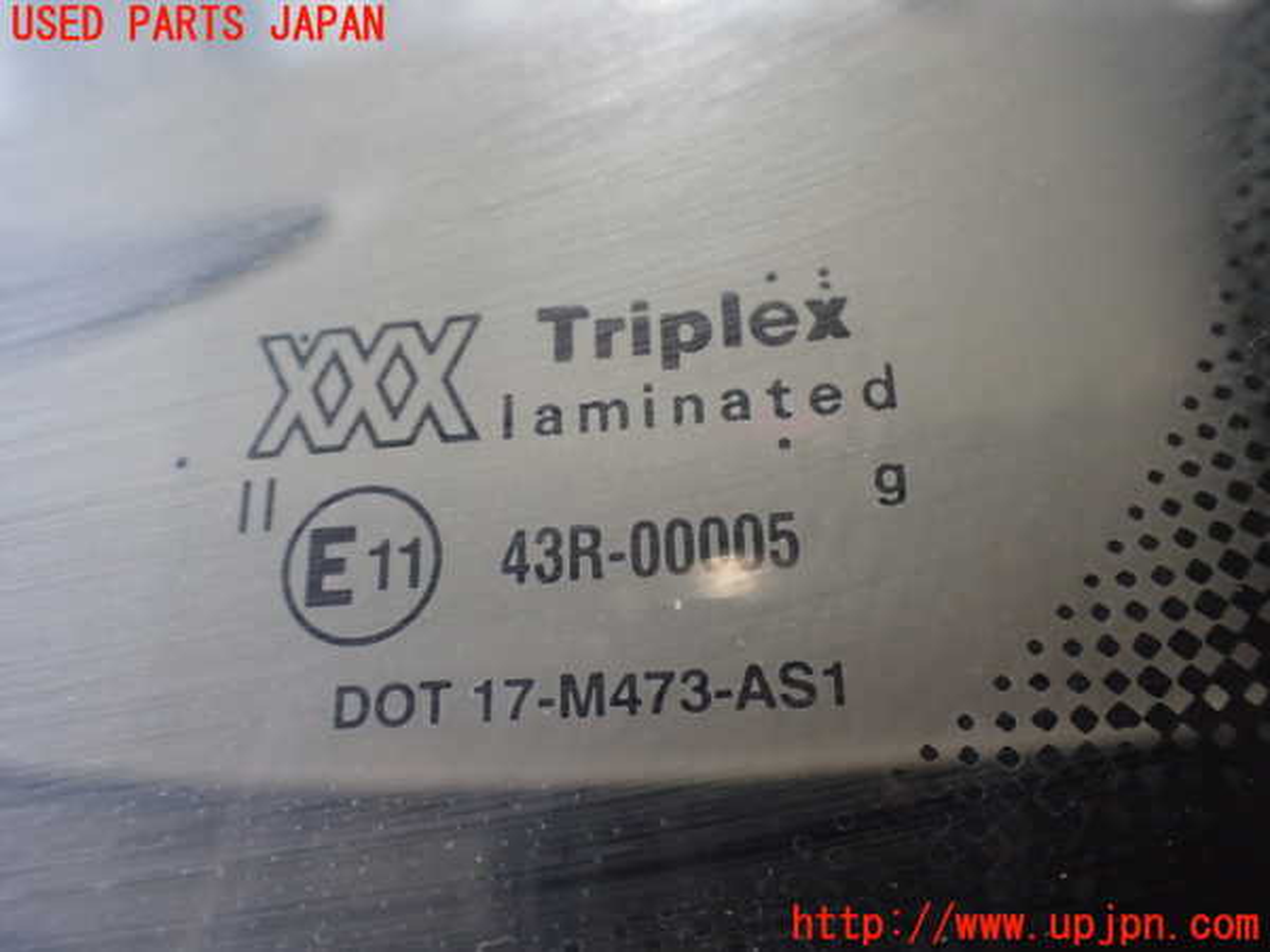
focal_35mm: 30
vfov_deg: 46.8
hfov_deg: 60.0
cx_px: 635
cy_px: 476
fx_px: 1101
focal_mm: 5.4
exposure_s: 1/125
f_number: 2.3
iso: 500
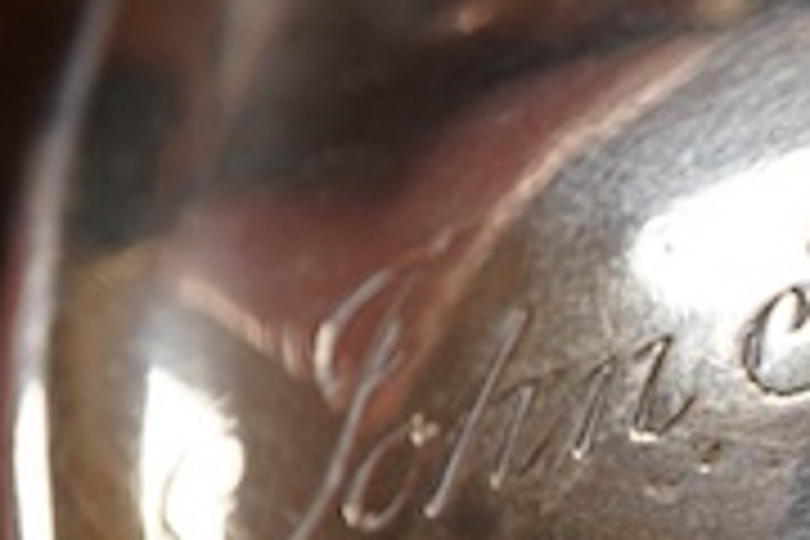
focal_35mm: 225
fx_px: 5062
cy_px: 608
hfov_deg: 8.9
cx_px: 1215
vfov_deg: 6.1
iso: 1250
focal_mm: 30
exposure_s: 1/125
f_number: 10
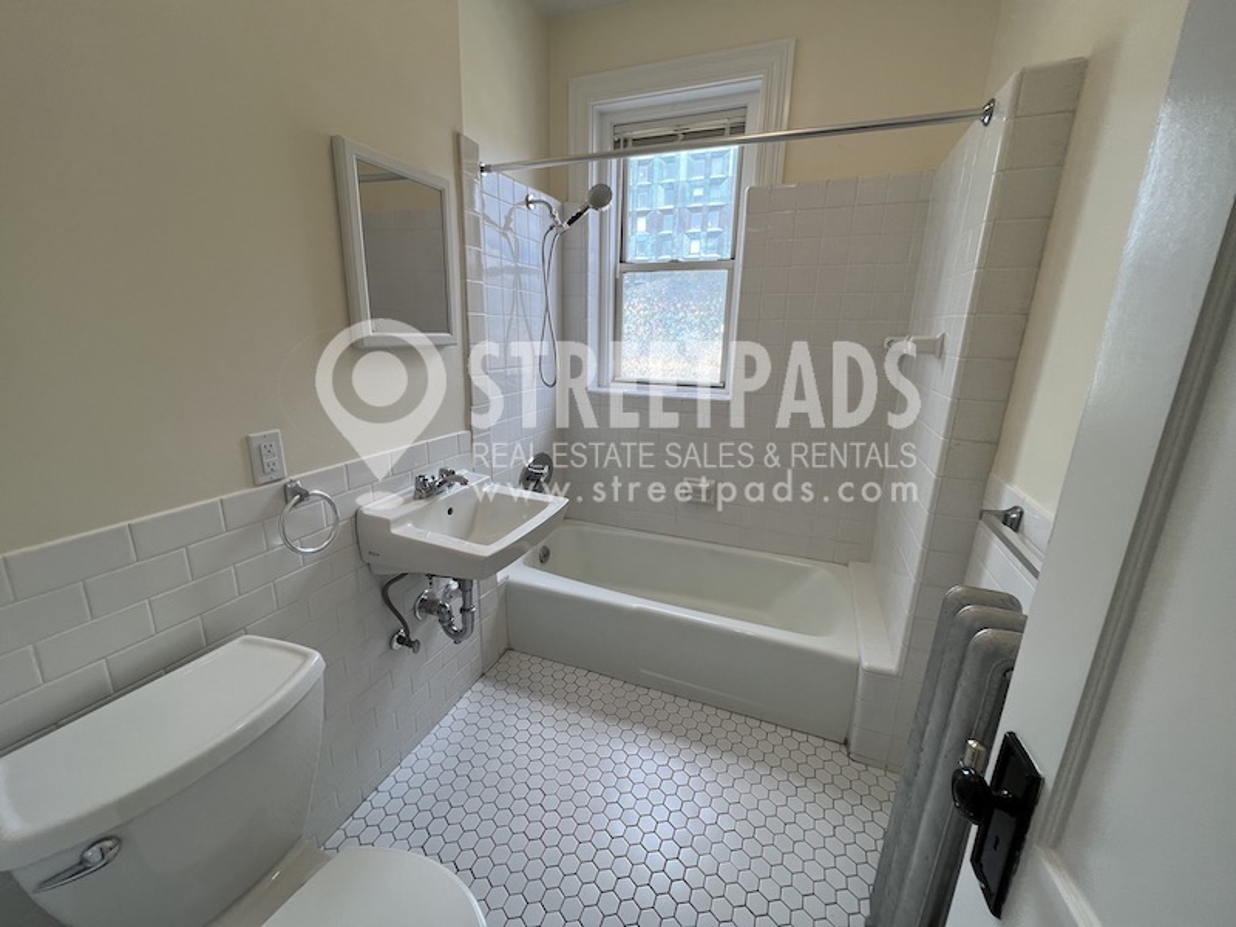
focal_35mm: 13
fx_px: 464
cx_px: 618
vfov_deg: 89.9
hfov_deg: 106.2
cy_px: 464
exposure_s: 1/120
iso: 40
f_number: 1.8
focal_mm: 1.57
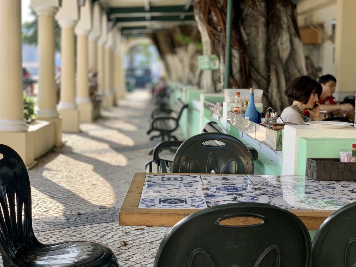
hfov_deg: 36.8
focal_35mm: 52
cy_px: 134
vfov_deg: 28.0
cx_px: 178
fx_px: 535
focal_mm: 6
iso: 16
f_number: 2.4
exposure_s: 1/294
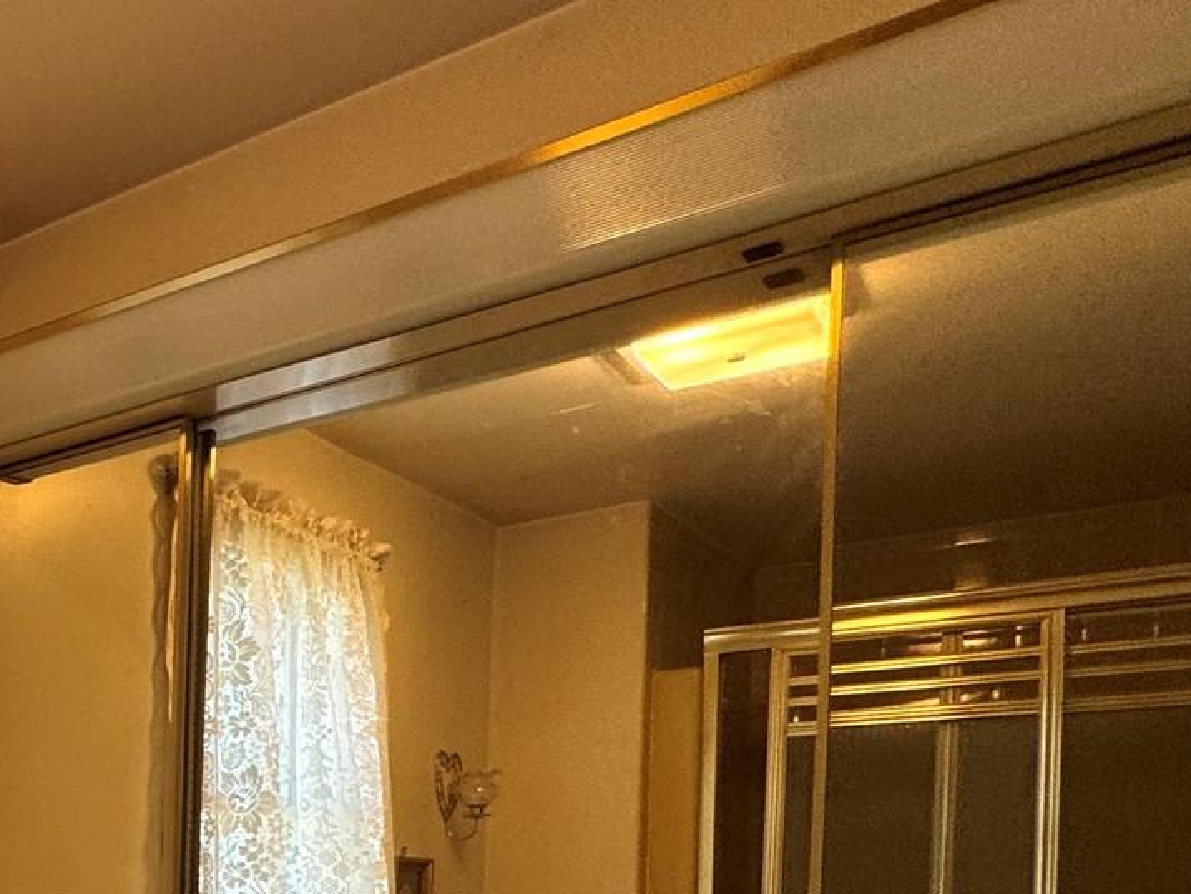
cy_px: 932
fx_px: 1376
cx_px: -437
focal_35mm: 40
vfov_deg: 32.5
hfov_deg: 32.2
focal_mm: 2.22
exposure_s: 1/99
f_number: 2.2
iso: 80
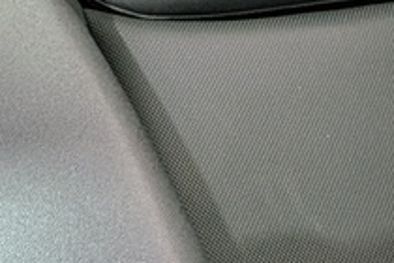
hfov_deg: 14.7
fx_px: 1335
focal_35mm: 122
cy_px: -351
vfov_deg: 10.0
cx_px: -310
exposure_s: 1/80
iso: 26
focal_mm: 4.53
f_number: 1.7
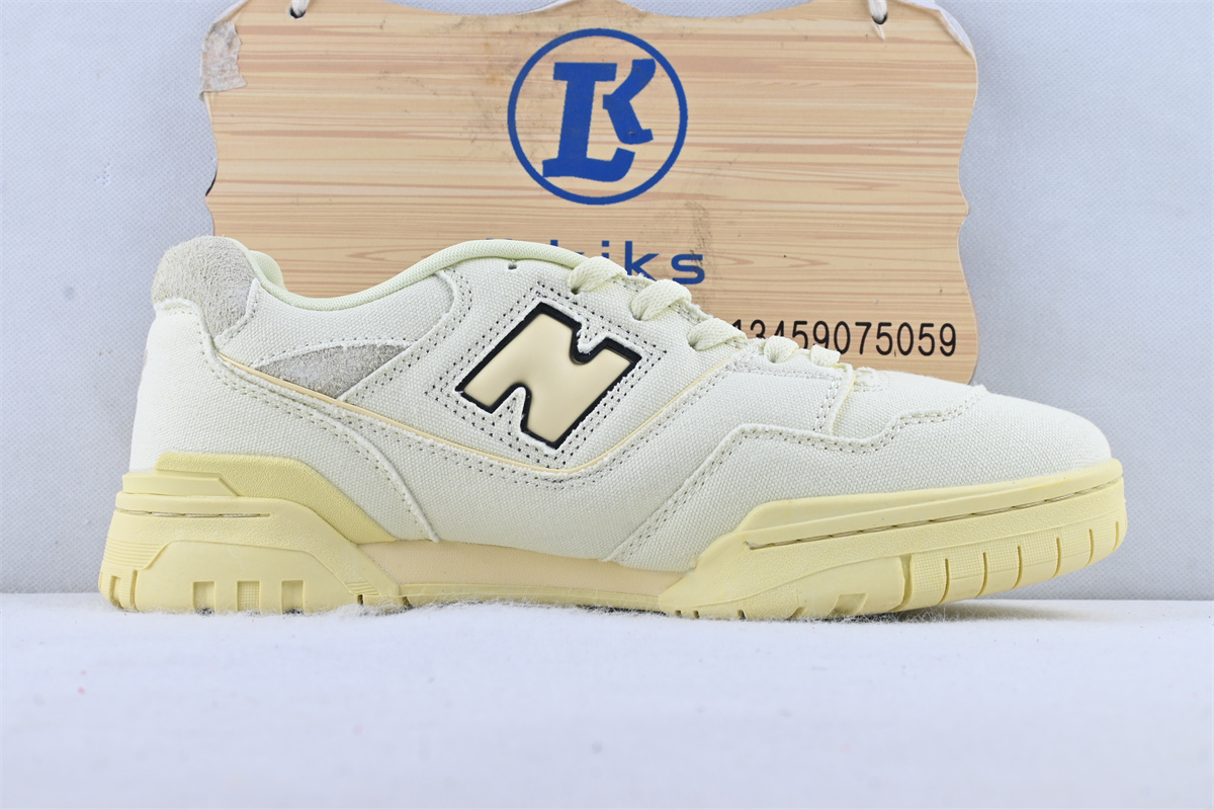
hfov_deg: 40.5
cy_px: 405
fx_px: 1644
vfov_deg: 27.7
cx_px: 607
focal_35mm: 49
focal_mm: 32.5
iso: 100
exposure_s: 1/15
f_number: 10
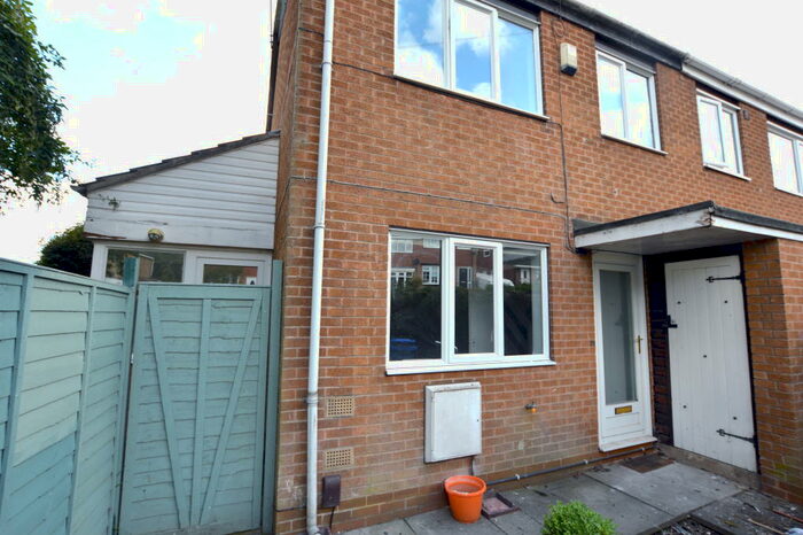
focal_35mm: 15
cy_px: 268
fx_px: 334
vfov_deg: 77.3
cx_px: 402
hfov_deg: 100.4
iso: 100
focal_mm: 10
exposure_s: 1/100
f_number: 6.3
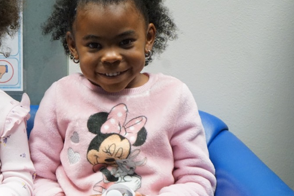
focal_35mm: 99
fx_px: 808
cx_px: 32
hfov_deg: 20.2
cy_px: 114
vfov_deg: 13.8
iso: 6400
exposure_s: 1/160
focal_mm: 52
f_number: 4.5
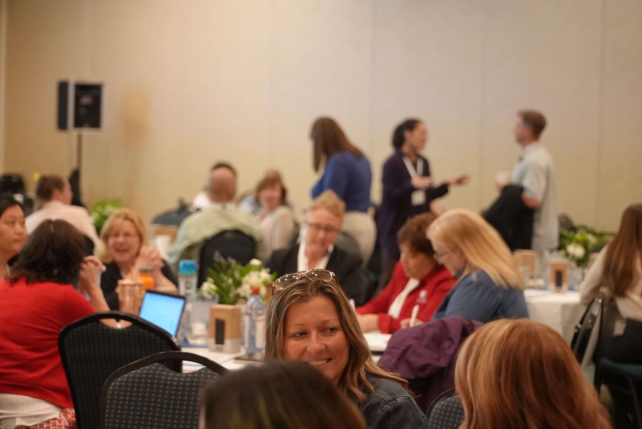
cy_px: 214
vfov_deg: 16.1
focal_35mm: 85
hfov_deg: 23.9
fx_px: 1517
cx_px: 321
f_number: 4
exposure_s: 1/160
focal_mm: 85
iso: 8000
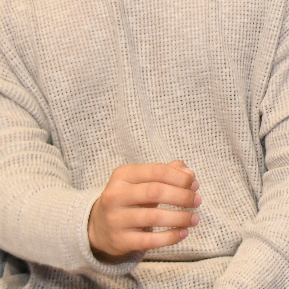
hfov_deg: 7.4
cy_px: -50
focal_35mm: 223
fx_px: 2106
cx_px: 648
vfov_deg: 7.8
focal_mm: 40
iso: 2000
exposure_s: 1/160
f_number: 5
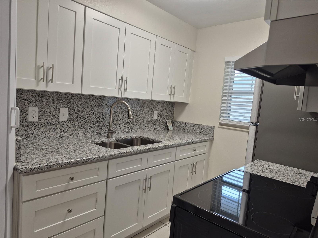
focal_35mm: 23
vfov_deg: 58.9
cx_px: 159
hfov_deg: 73.9
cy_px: 119
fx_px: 211
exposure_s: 1/120
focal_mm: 5.4
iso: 100
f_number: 1.8
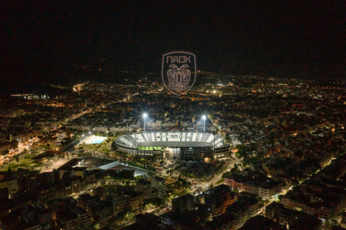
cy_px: 115
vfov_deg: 46.4
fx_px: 269
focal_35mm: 28
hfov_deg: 65.5
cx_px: 173
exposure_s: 1/40
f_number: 2.8
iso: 640
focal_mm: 14.45
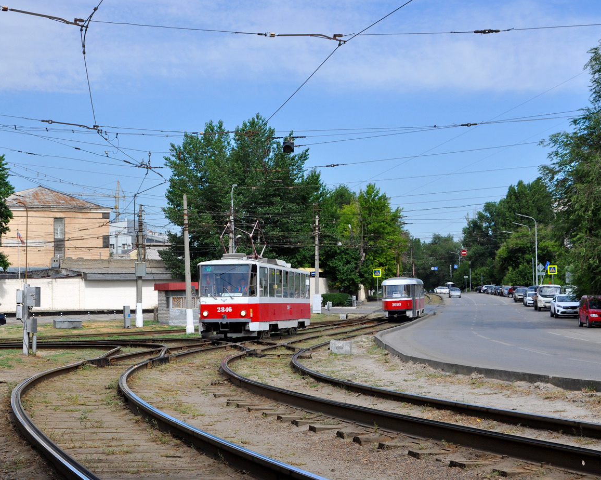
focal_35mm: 58
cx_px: 261
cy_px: 238
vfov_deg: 26.2
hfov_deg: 32.4
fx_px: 1031
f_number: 8
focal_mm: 34
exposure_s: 1/500
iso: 200
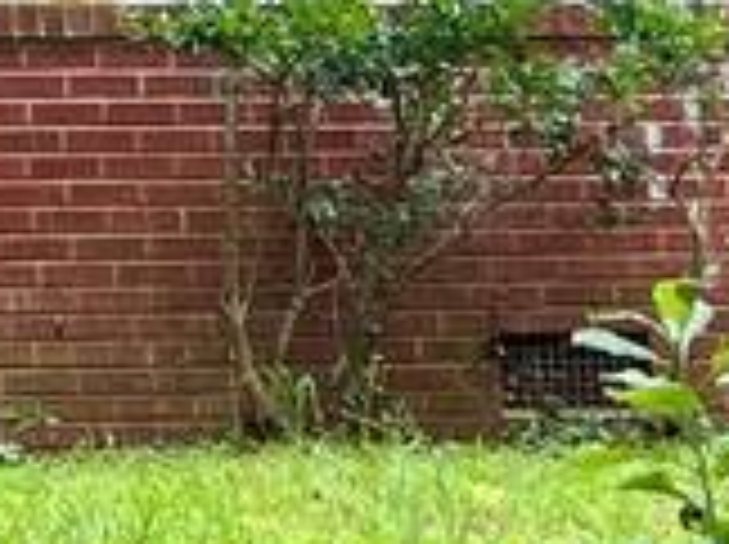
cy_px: -256
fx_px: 4332
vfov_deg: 7.1
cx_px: -788
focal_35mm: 206
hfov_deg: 9.0
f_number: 1.5
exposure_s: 1/121
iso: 40
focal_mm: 5.7
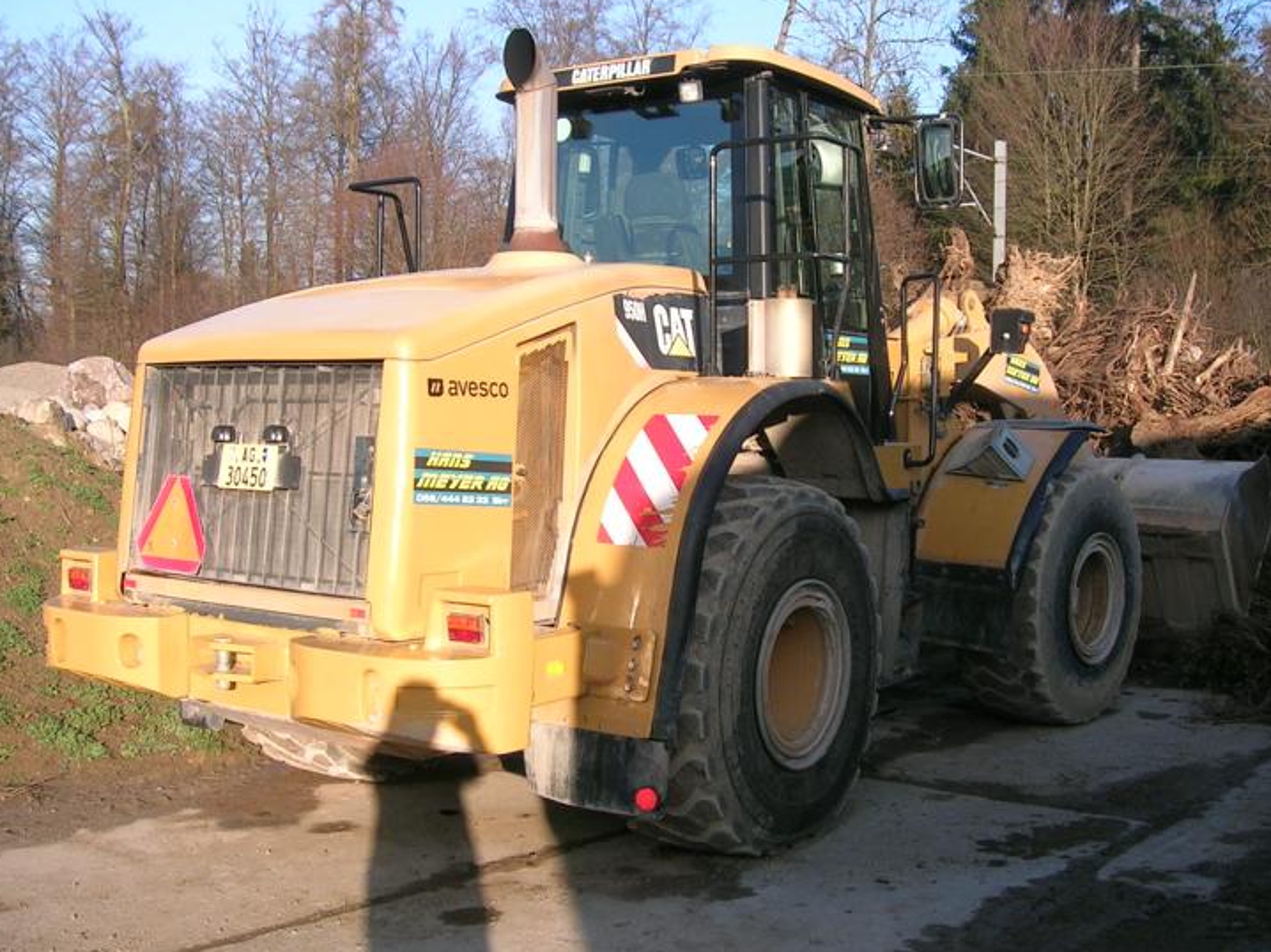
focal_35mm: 39
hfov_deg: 47.8
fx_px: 1431
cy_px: 481
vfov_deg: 36.8
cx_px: 682
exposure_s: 1/182
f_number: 4.8
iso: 50
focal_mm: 5.4
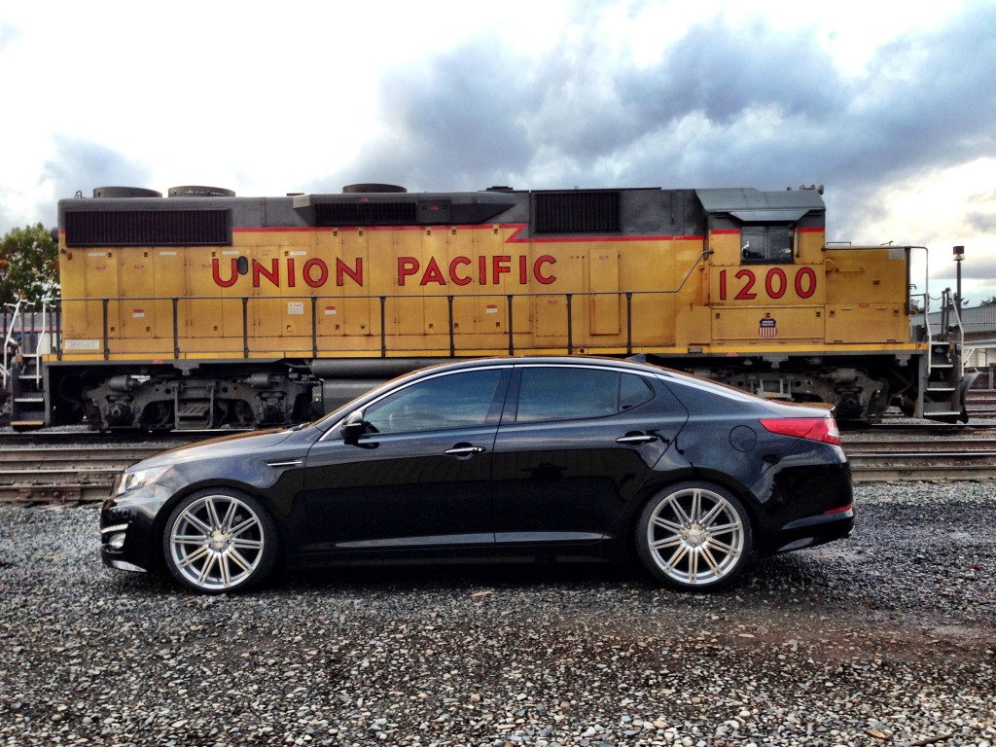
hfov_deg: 55.4
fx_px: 950
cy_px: 374
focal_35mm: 33
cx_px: 498
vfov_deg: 42.9
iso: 64
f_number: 2.4
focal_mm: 4.1
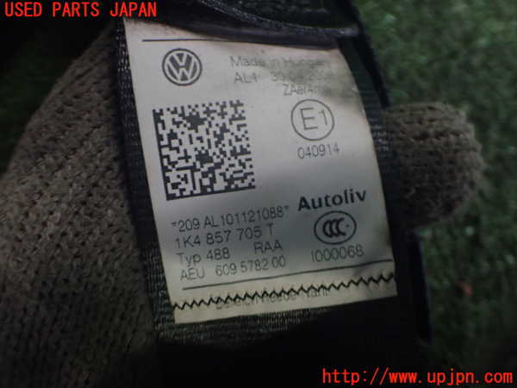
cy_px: 194
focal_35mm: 30
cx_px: 258
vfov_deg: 46.8
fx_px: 448
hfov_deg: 60.0
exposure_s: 1/125
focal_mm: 5.4
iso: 640
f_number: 2.3
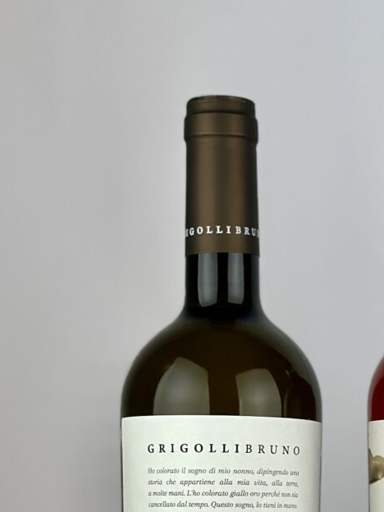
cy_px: 472
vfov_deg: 15.8
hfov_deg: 11.8
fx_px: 1819
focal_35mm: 123
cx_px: 444
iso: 80
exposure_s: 1/767
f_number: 1.78
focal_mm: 6.86
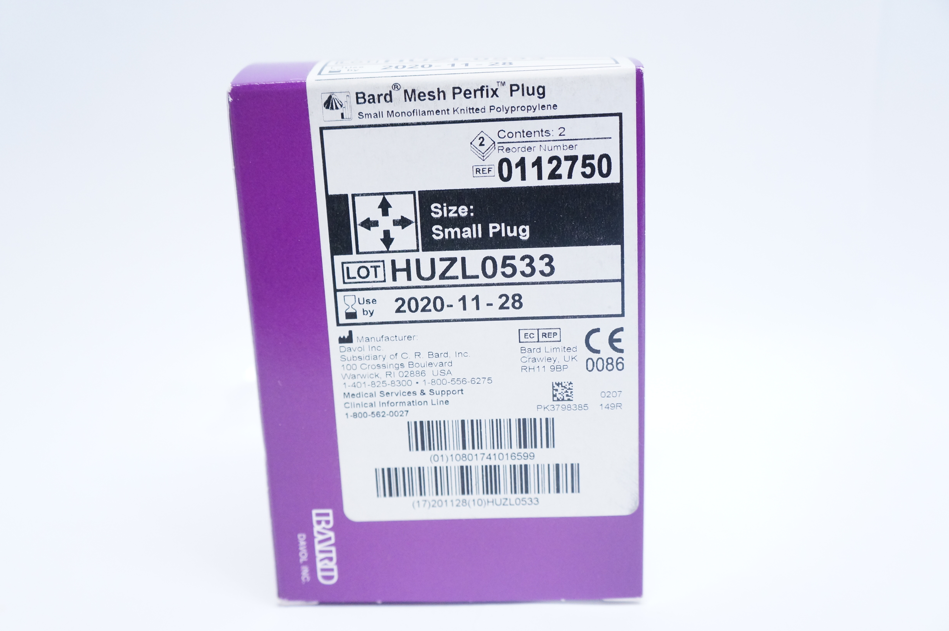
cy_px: 316
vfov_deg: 38.3
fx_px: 908
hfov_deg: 55.2
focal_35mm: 34
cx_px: 474
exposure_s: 1/160
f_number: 4
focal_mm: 23
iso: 1600
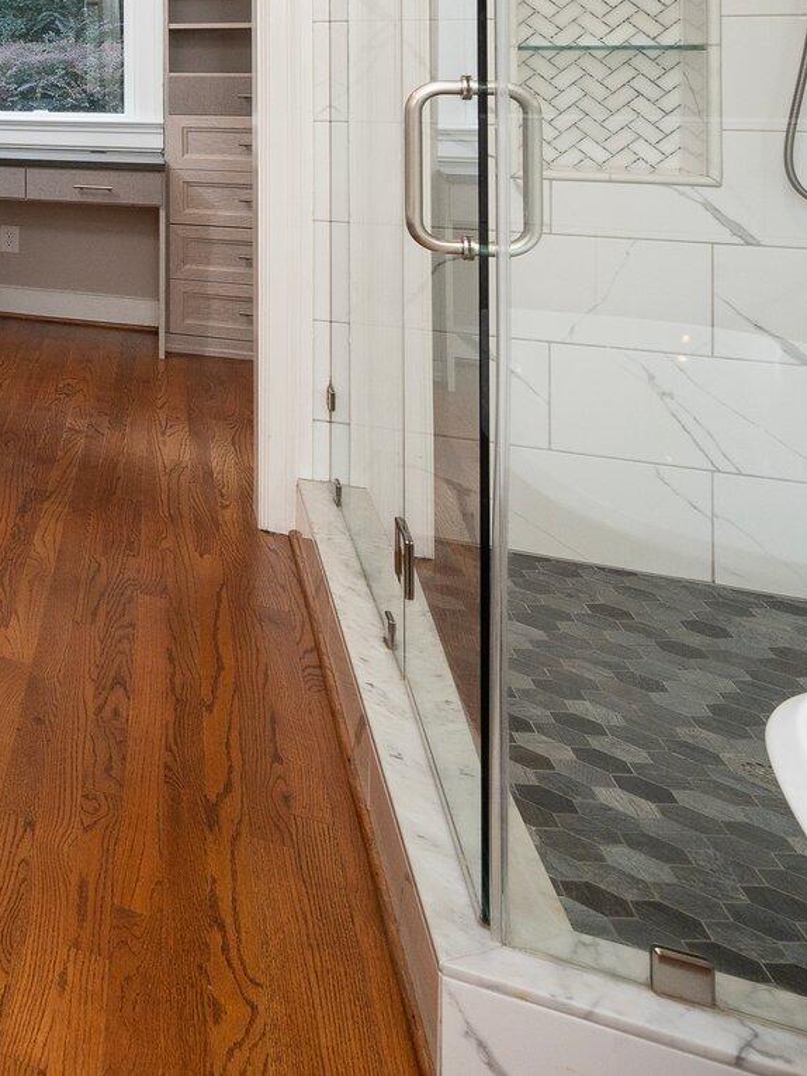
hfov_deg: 25.3
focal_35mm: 36
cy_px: 119
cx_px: -501
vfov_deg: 46.6
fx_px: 1120
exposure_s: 1/25
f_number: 11
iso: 640
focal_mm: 14
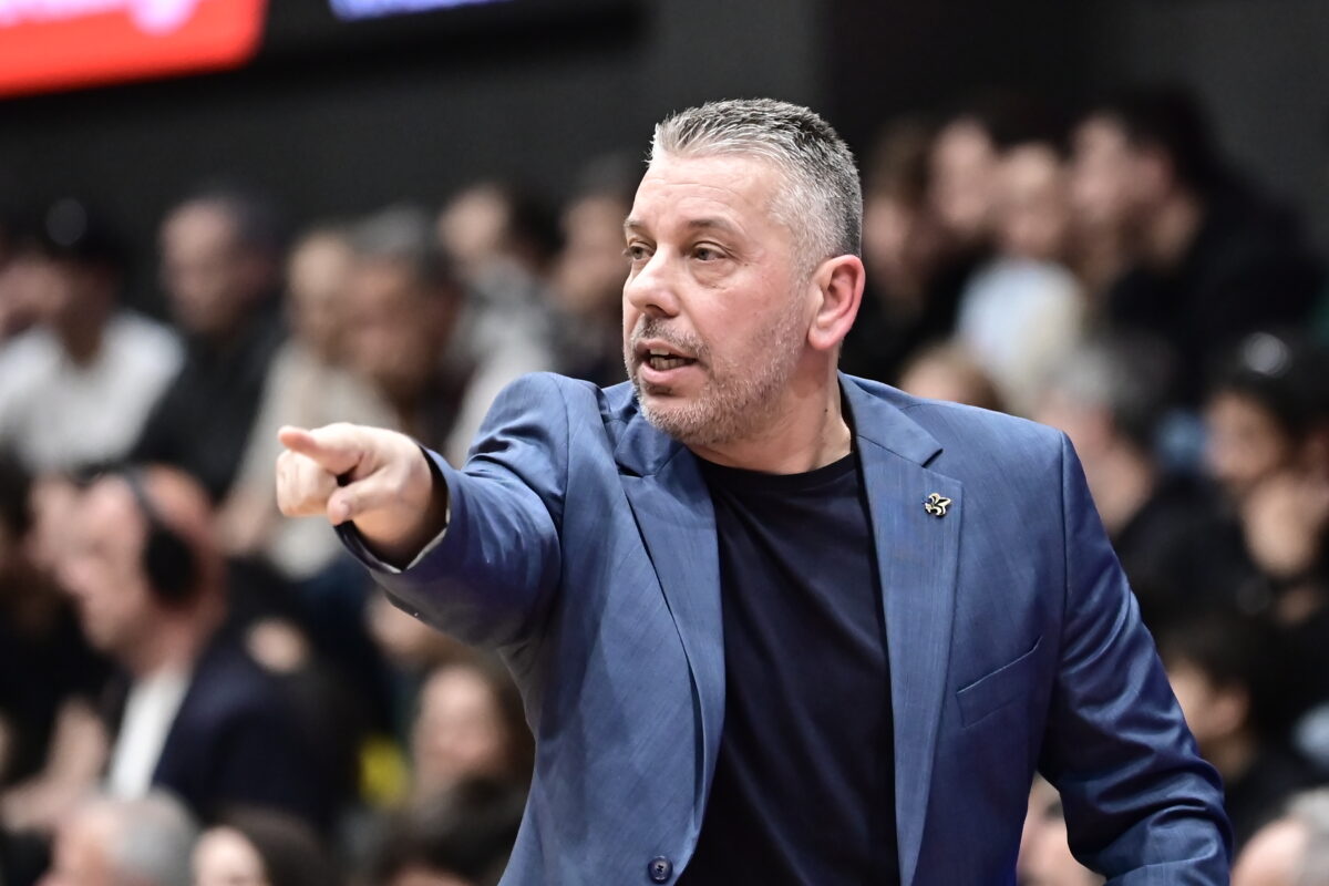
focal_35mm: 200
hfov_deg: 10.3
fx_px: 7383
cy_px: 443
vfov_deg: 6.9
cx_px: 664
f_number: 2.8
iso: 2500
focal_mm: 200
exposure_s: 1/1000
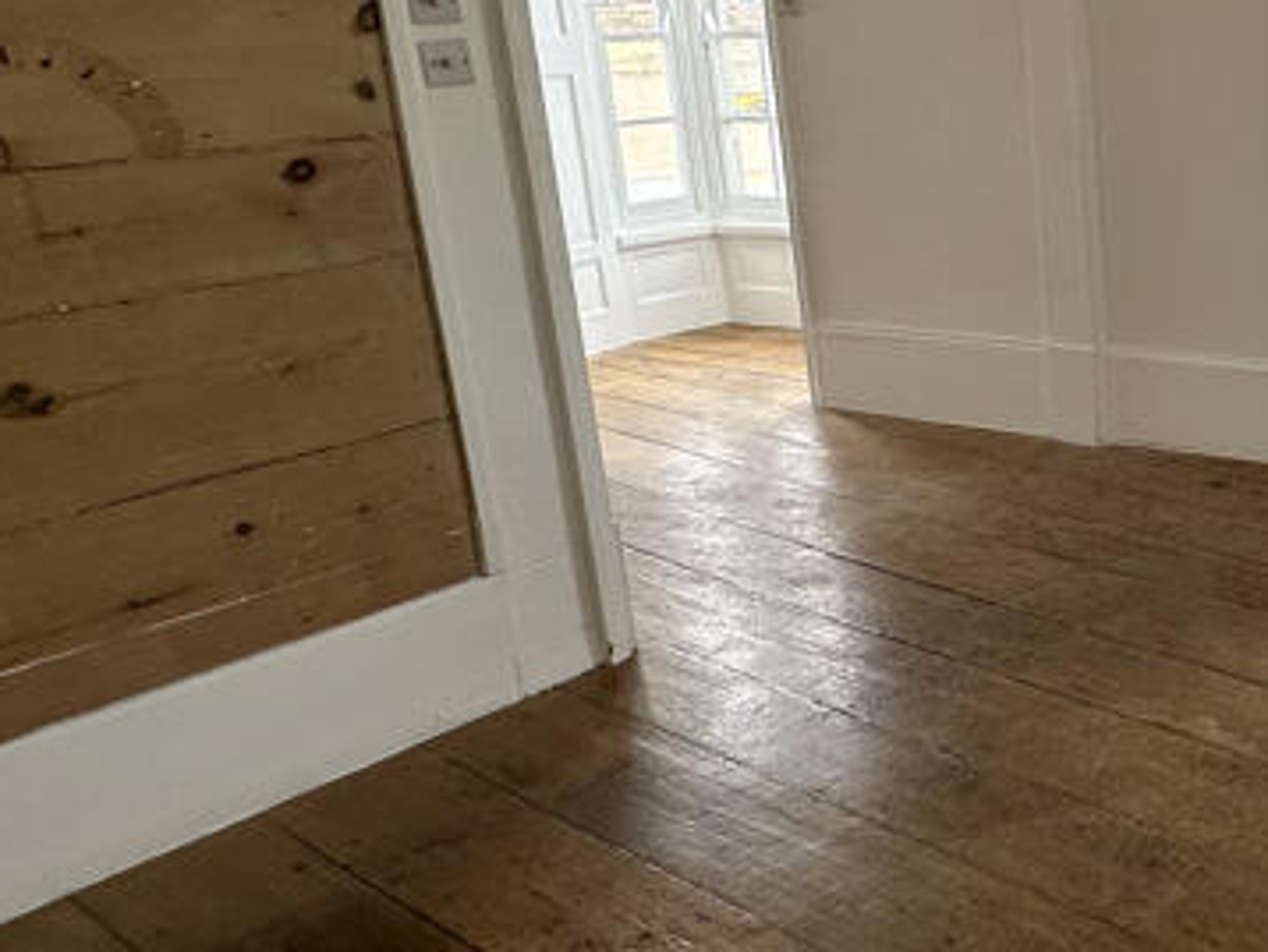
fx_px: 1466
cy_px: 329
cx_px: 1431
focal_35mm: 40
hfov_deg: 38.0
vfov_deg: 35.7
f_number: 2.2
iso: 40
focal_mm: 2.22
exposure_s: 1/105
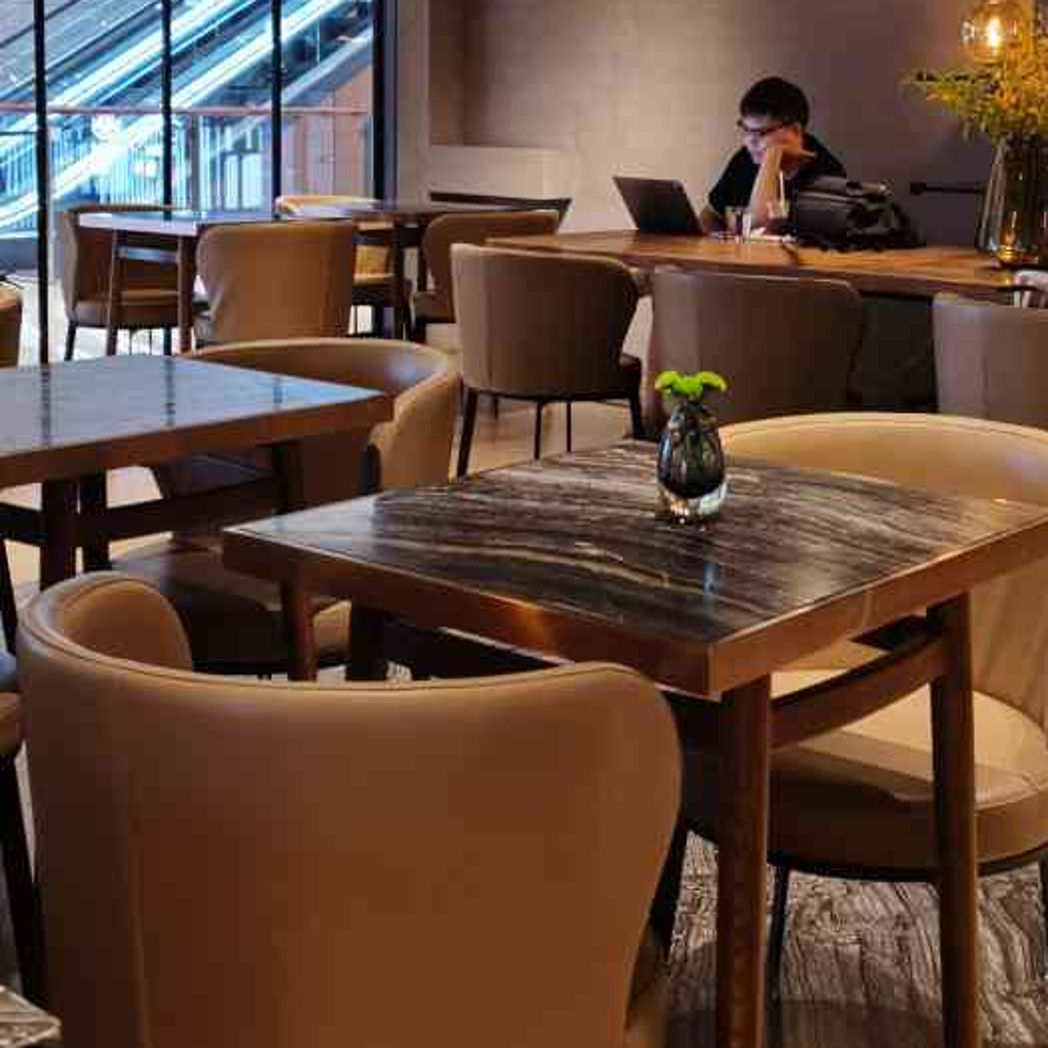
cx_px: 603
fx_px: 1884
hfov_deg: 31.0
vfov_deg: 30.6
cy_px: 280
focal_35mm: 55
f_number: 1.6
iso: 320
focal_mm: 5.56
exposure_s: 1/120
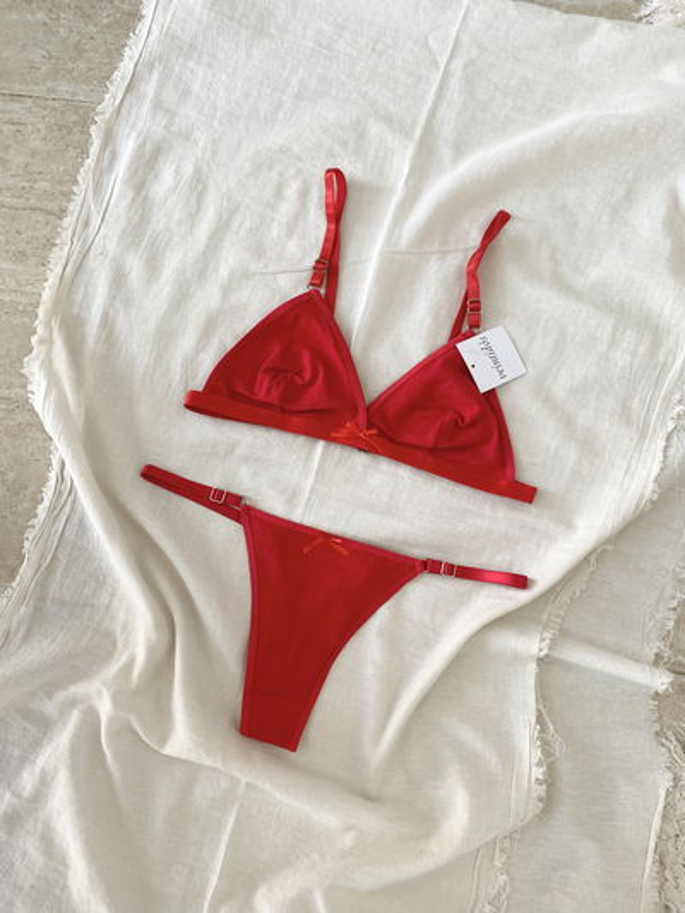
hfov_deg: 53.1
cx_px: 342
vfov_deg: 67.3
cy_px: 456
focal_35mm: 26
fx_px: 686
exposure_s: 1/100
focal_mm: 4.25
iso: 80
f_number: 1.8
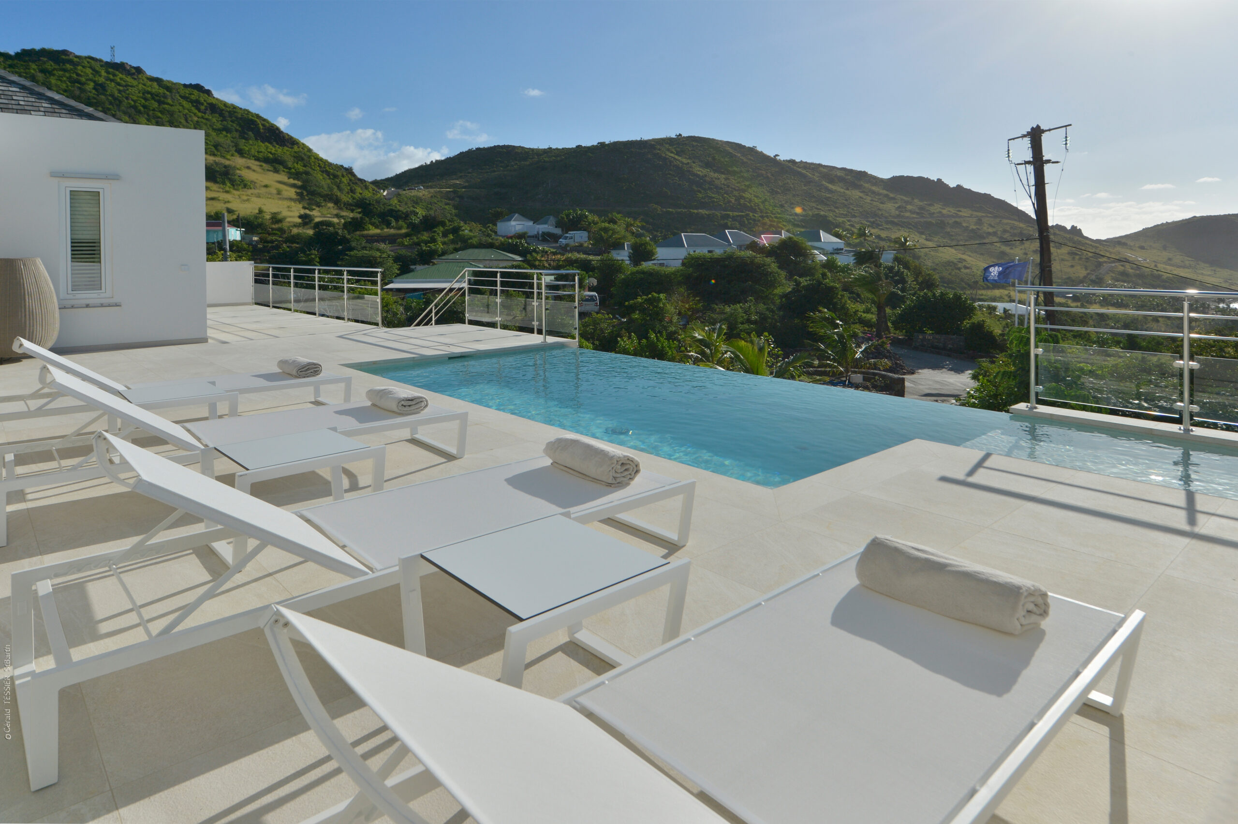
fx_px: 687
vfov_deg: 61.9
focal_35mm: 20
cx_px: 619
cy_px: 412
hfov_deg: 84.0
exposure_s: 1/1000
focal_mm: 20
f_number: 9
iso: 160
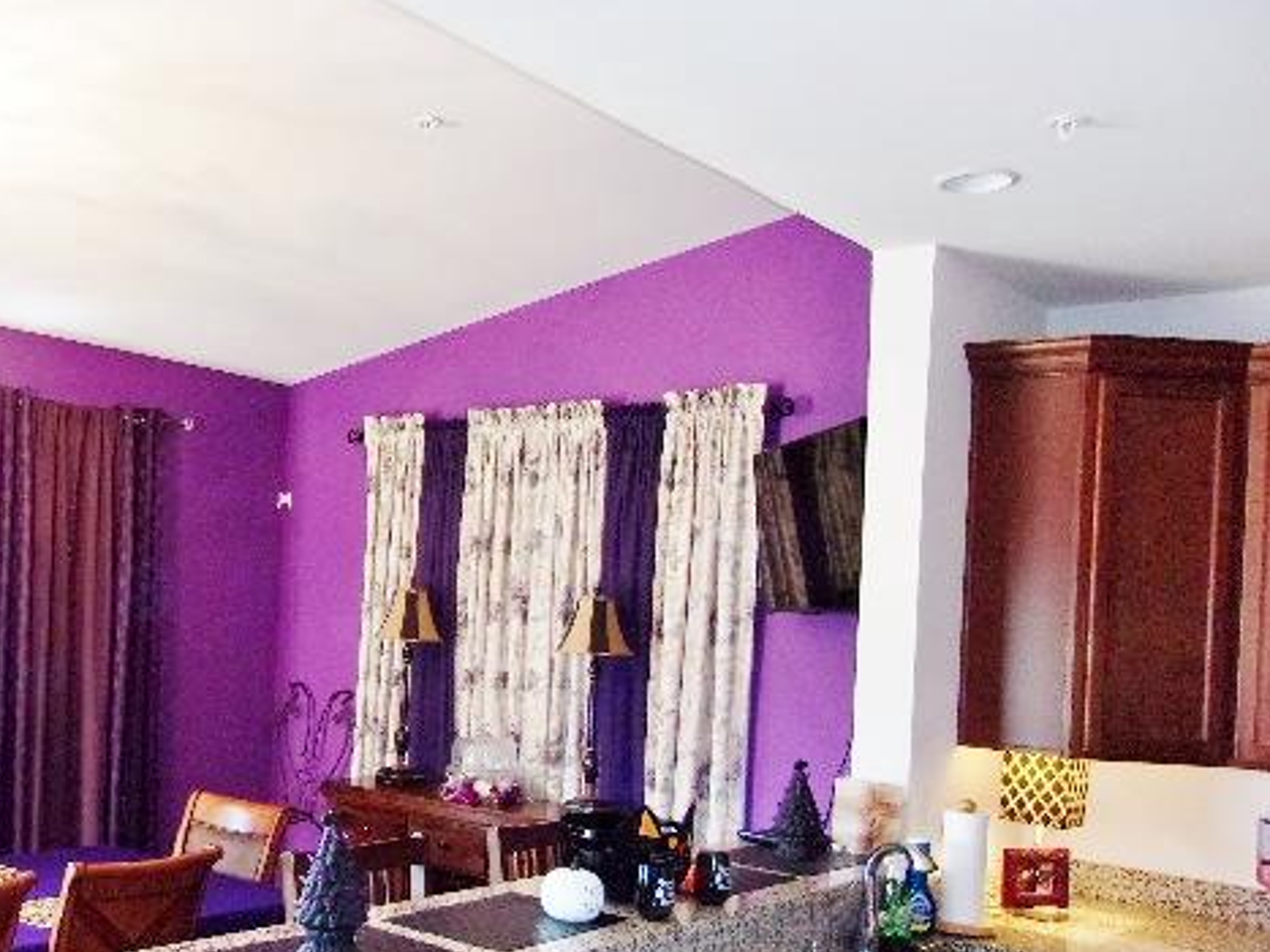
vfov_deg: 38.4
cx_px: 424
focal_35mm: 37
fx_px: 1357
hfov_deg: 49.3
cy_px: 585
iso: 200
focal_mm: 4.9
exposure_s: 1/34
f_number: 3
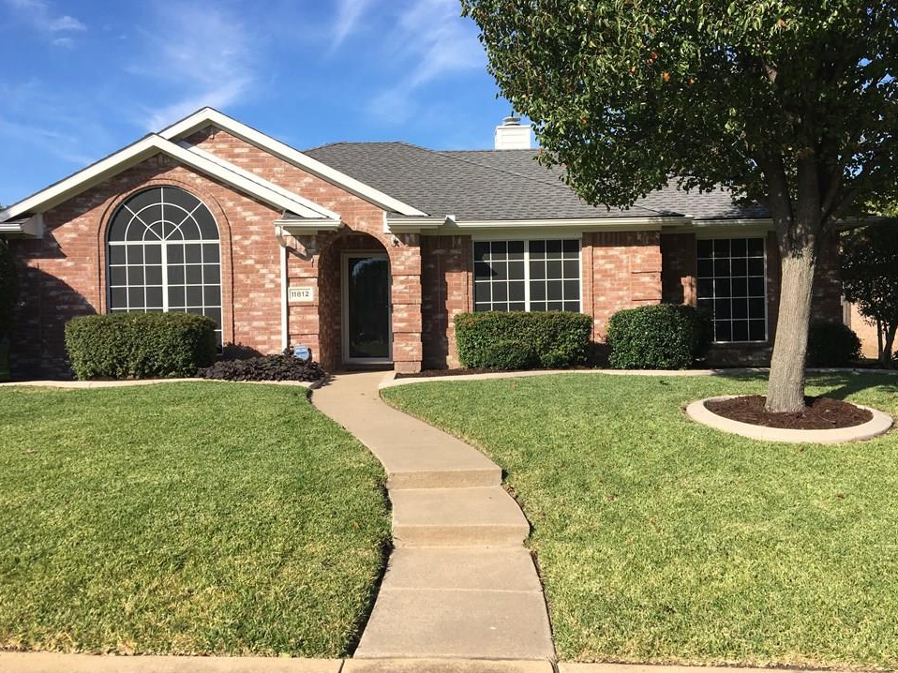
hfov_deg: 58.4
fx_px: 804
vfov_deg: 45.4
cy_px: 338
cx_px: 454
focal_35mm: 31
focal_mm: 4.15
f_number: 2.2
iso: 25
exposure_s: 1/1326
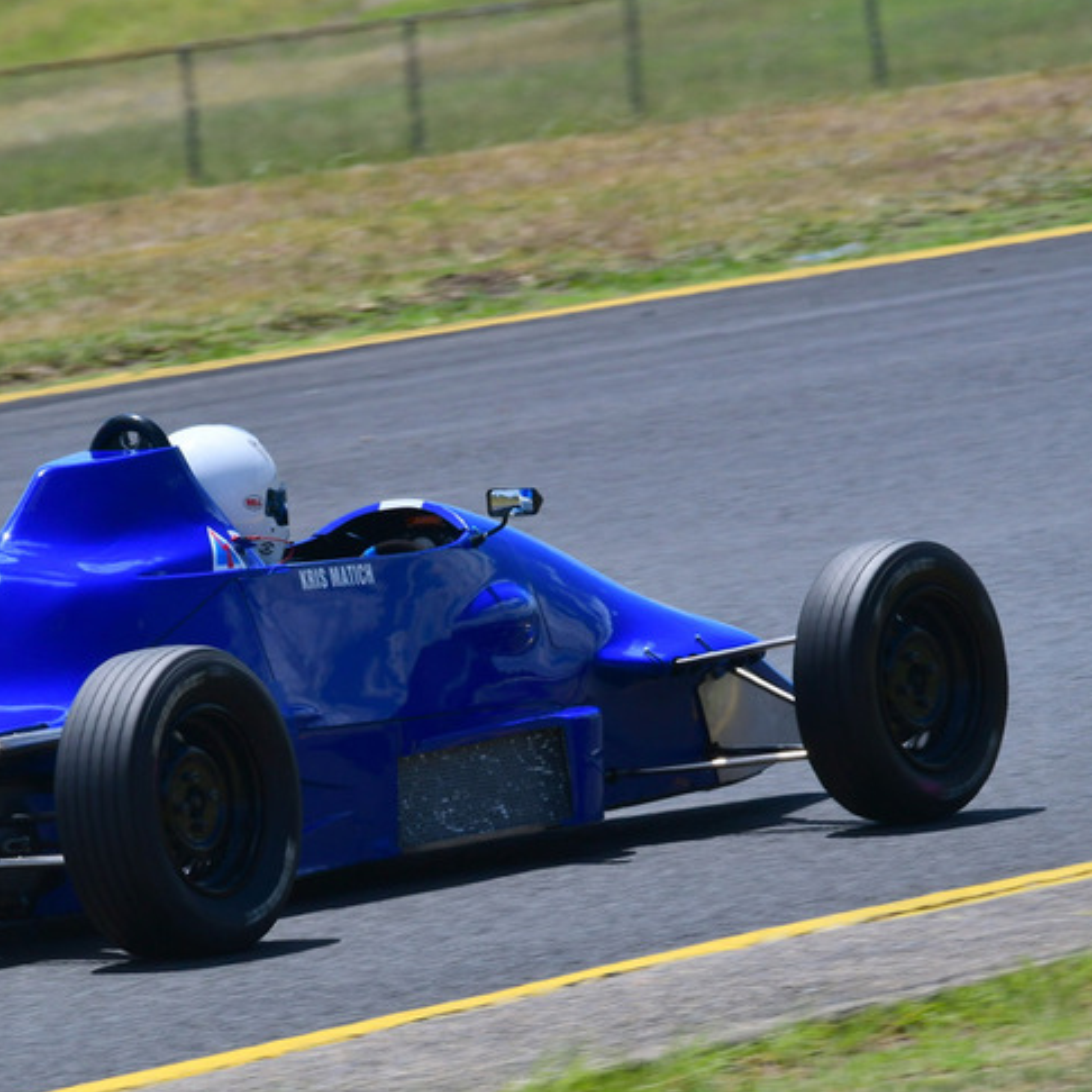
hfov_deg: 2.3
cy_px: 548
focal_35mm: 777
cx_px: 317
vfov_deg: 2.3
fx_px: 27731
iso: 320
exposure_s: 1/640
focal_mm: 370
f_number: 13
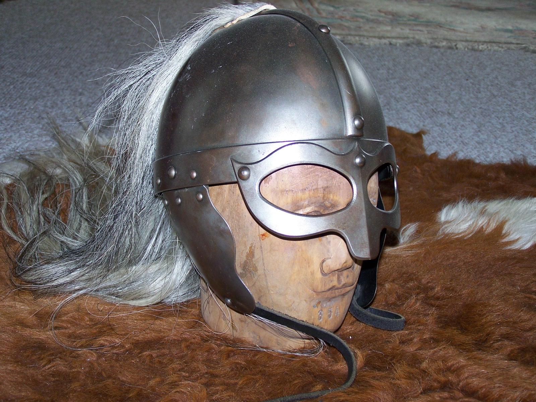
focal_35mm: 64
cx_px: 268
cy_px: 201
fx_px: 991
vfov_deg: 22.9
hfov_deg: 30.3
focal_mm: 10.7
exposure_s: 1/80
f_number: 3.2
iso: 80
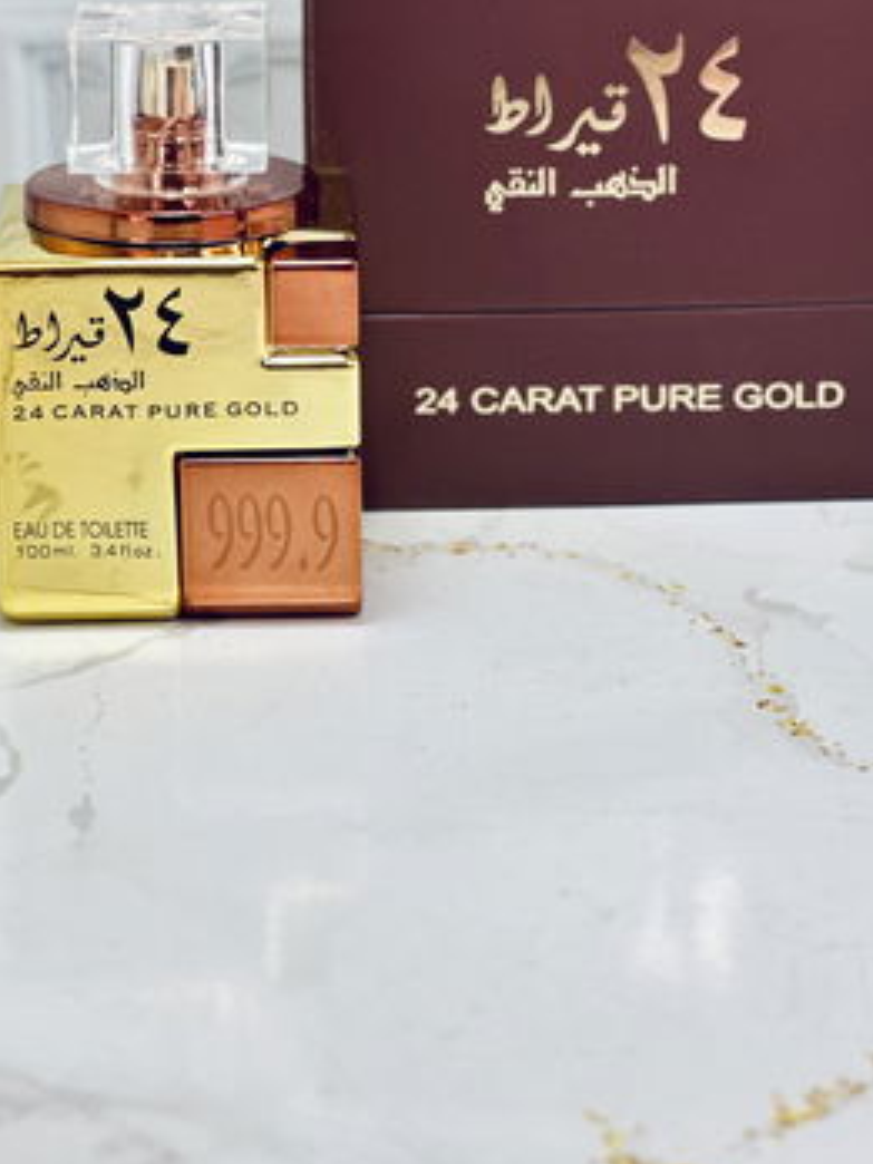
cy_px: 326
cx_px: 395
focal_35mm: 118
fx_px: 3968
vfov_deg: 16.6
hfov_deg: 12.6
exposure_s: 1/100
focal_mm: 9
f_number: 2.8
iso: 125
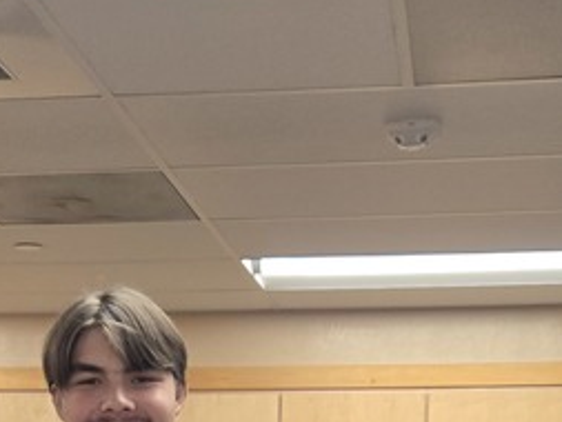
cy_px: 833
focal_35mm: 93
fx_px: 1511
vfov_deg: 13.7
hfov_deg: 21.0
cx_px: 167
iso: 100
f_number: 1.8
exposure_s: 1/120
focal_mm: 5.4
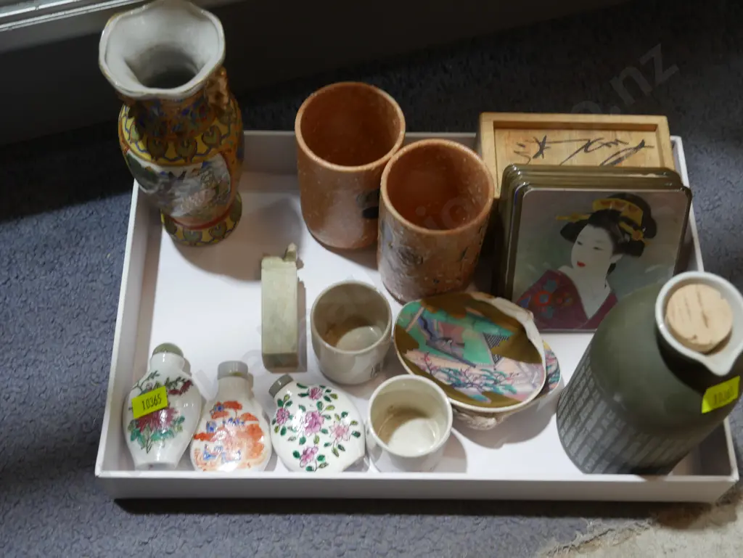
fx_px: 1031
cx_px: 372
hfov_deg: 39.6
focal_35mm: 48
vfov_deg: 30.3
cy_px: 279
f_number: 5.2
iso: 640
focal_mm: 24
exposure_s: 1/60
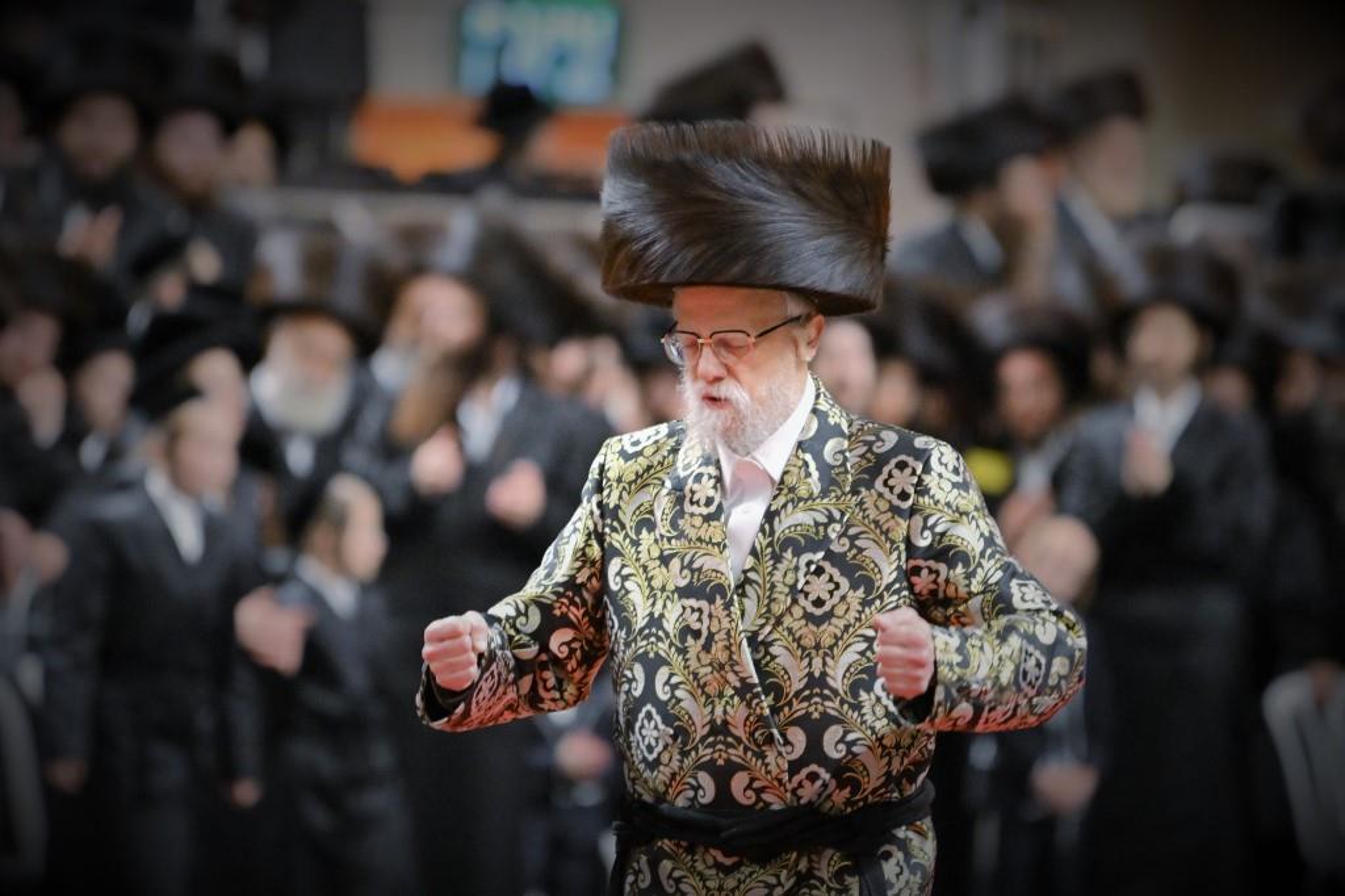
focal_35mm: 300
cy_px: 448
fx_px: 11204
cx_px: 672
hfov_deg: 6.9
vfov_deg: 4.6
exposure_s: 1/200
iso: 1250
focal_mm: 200
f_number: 2.8
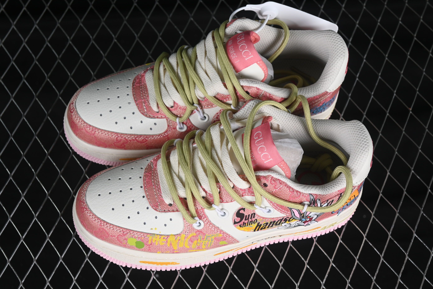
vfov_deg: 18.2
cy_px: 144
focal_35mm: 75
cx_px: 216
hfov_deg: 27.0
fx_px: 902
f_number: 7.1
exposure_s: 1/60
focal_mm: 50
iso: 160
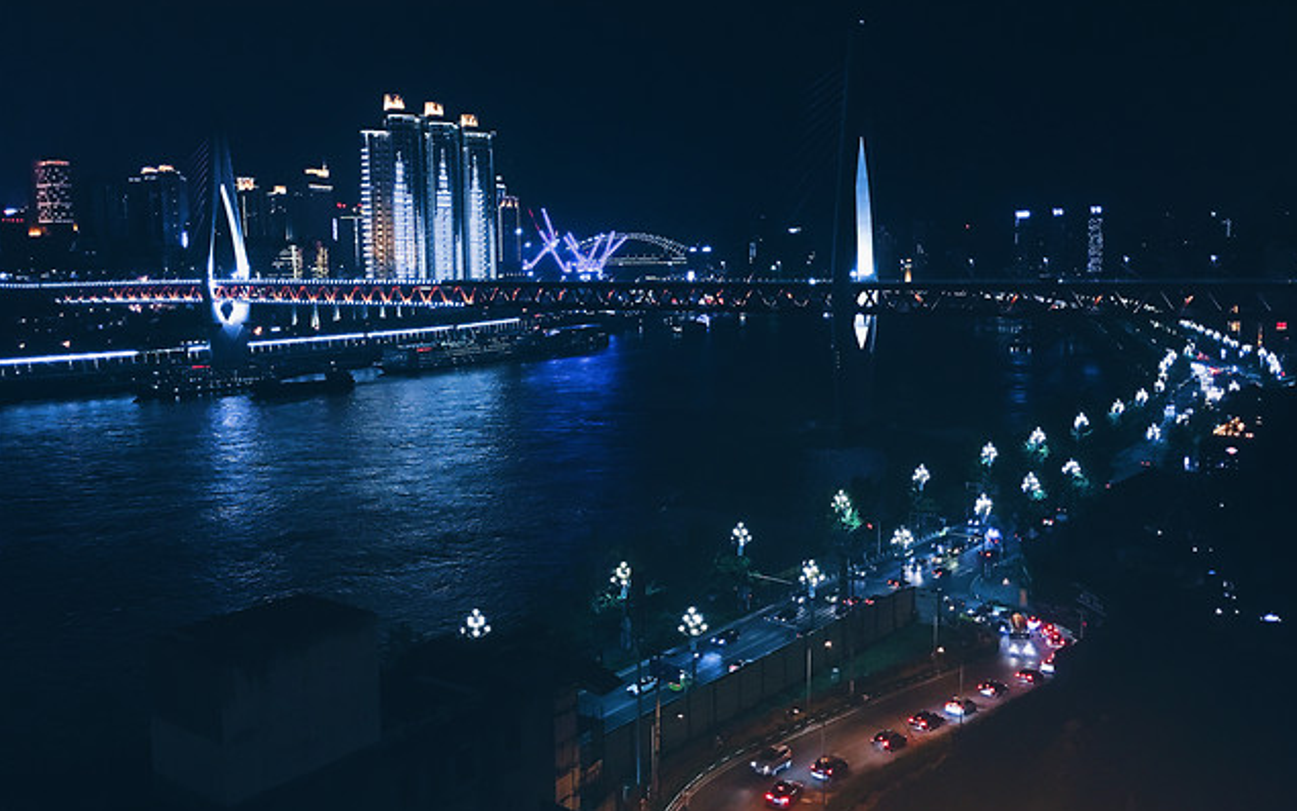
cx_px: 652
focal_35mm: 31
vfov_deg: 40.6
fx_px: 1096
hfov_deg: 61.2
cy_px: 382
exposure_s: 1/8
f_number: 2.2
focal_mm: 4.15
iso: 100
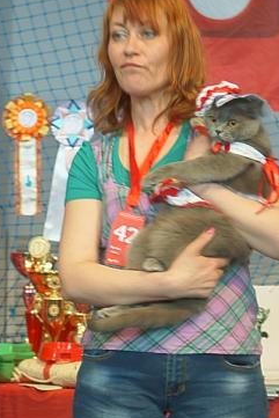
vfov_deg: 13.8
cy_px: 229
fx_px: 1730
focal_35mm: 149
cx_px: 165
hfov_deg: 9.2
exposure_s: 1/5
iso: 200
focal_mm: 80
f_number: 5.6
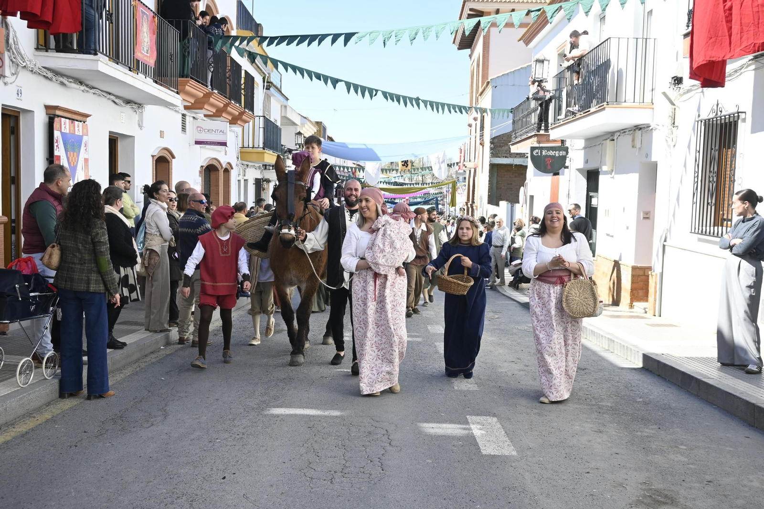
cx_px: 382
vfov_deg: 31.9
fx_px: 891
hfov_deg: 46.4
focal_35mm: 42
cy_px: 254
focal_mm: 28
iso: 250
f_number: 6.3
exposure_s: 1/400
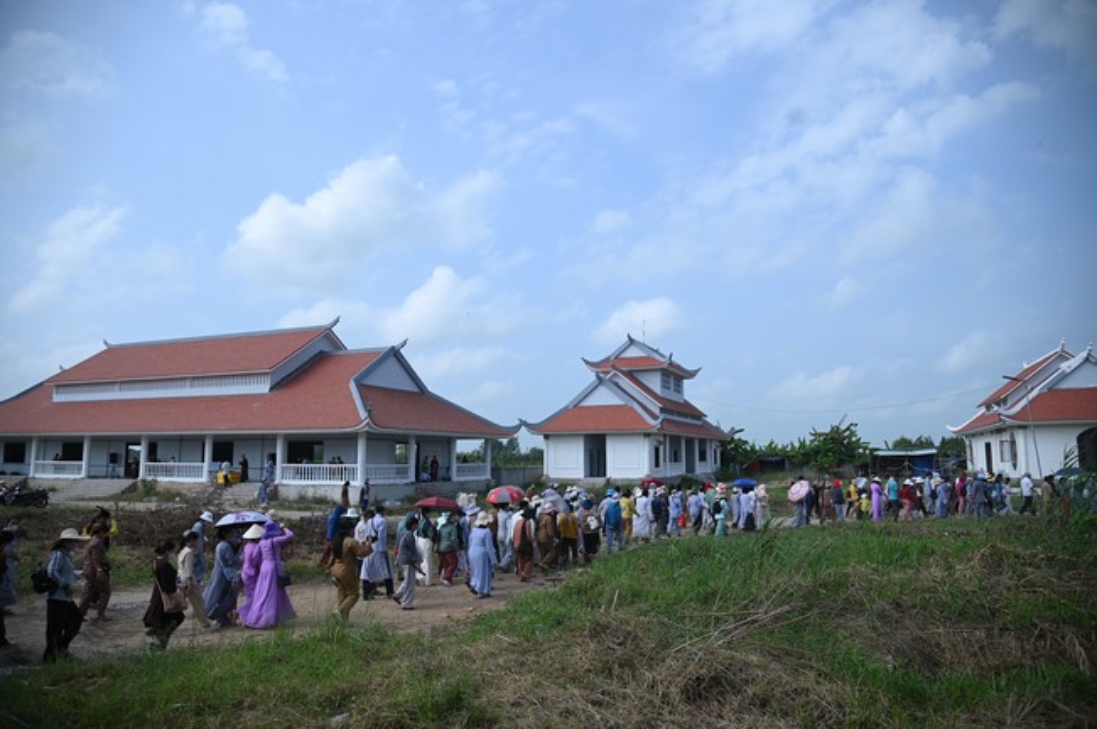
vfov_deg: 53.0
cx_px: 548
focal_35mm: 24
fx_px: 731
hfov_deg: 73.8
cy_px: 364
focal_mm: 24
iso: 100
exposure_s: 1/1250
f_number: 4
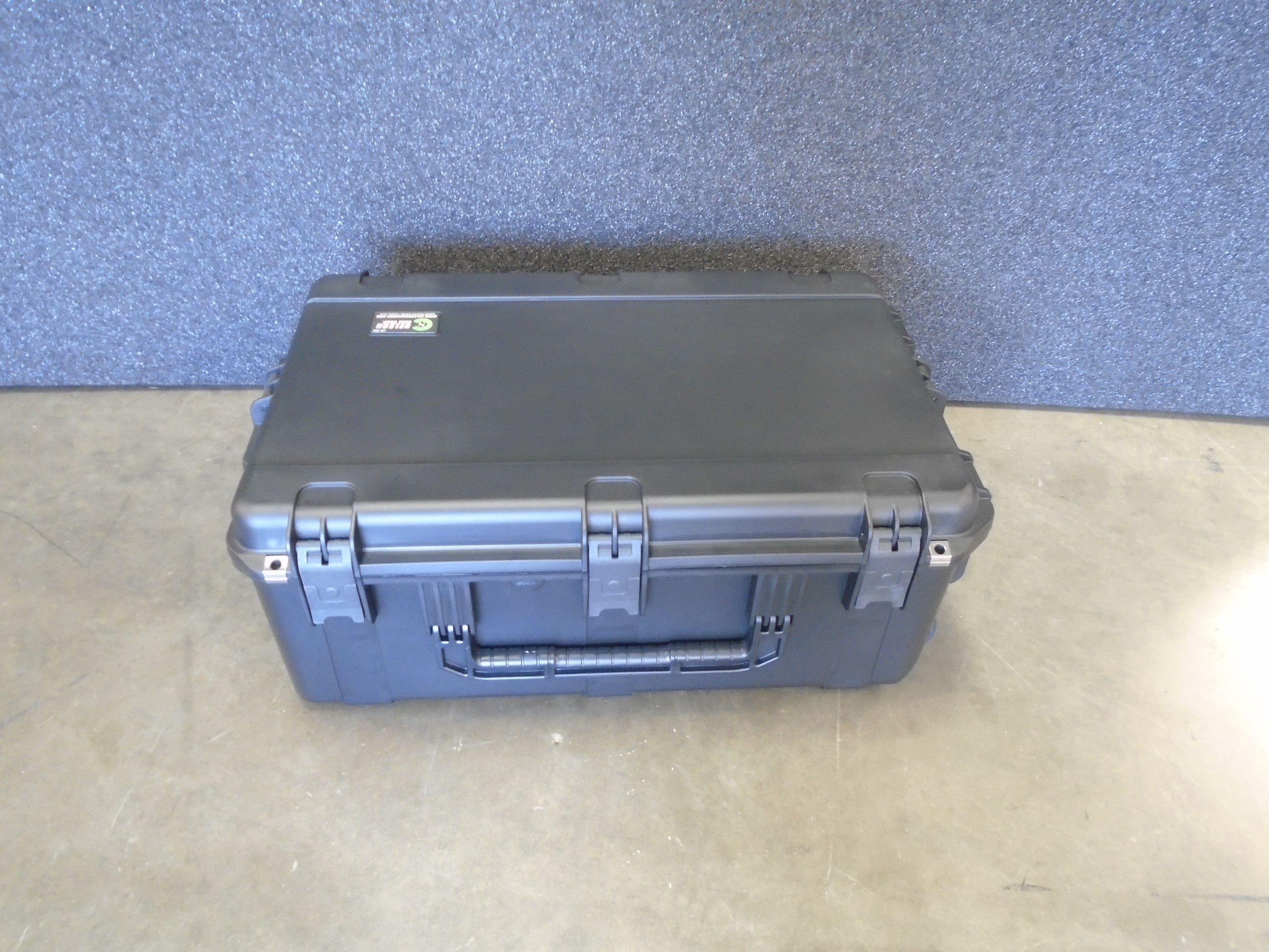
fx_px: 953
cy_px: 476
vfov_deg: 53.1
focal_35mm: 26
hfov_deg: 67.3
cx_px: 634
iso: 400
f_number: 3.2
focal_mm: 4.6
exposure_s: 1/8
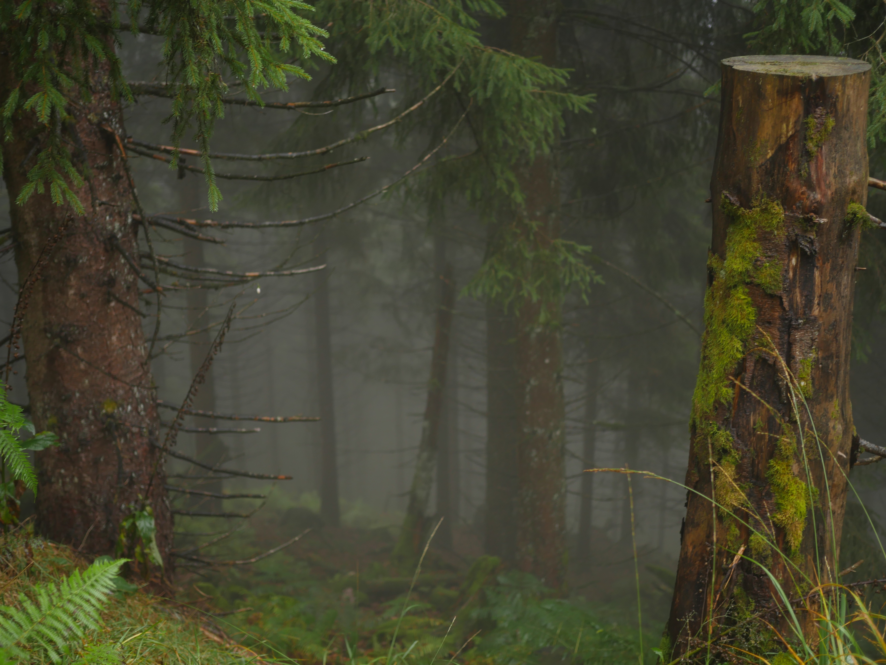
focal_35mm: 50
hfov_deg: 38.2
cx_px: 443
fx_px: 1280
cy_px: 332
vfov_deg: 29.1
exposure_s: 1/50
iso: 200
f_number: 1.8
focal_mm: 25
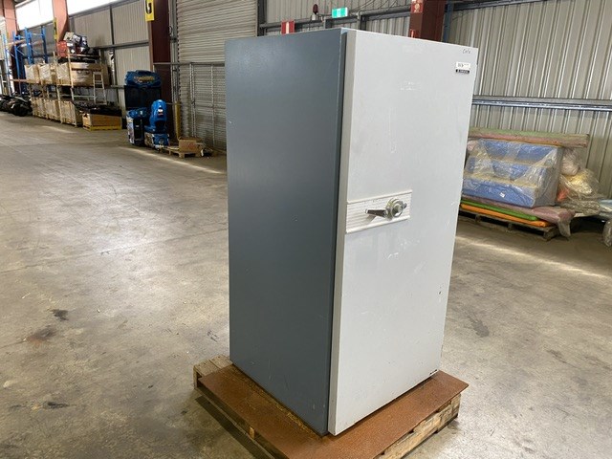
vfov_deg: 53.1
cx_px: 306
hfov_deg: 67.3
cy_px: 230
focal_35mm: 26
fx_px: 460
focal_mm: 4.25
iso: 160
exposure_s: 1/60
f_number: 1.8
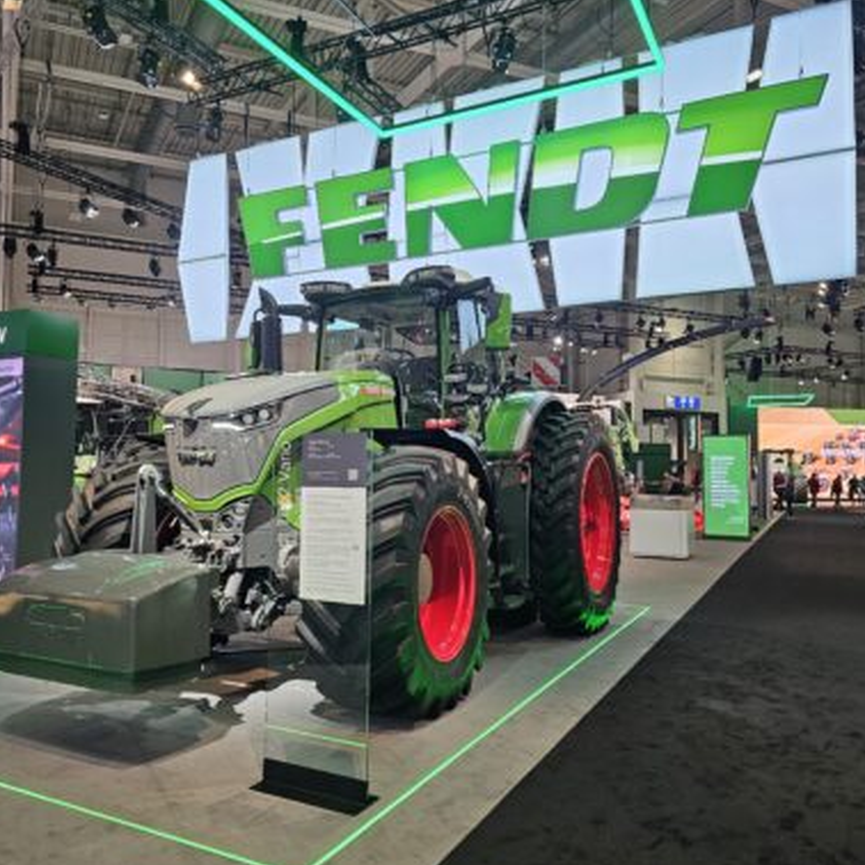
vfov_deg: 57.3
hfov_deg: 57.1
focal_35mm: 28
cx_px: 368
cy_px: 428
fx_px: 792
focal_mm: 6.3
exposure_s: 1/100
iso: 200
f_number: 1.7
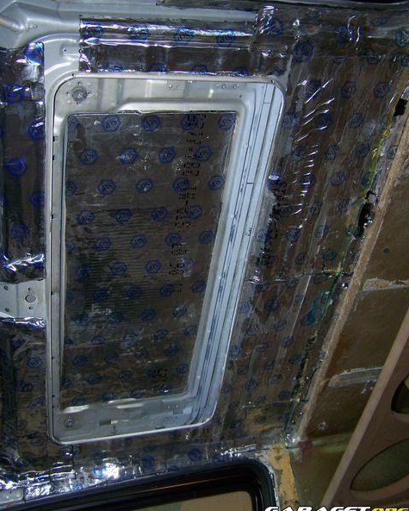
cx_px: 205
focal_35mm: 40
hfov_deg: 37.4
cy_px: 244
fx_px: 605
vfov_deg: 45.8
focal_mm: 6.3
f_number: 2.8
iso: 80
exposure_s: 1/60
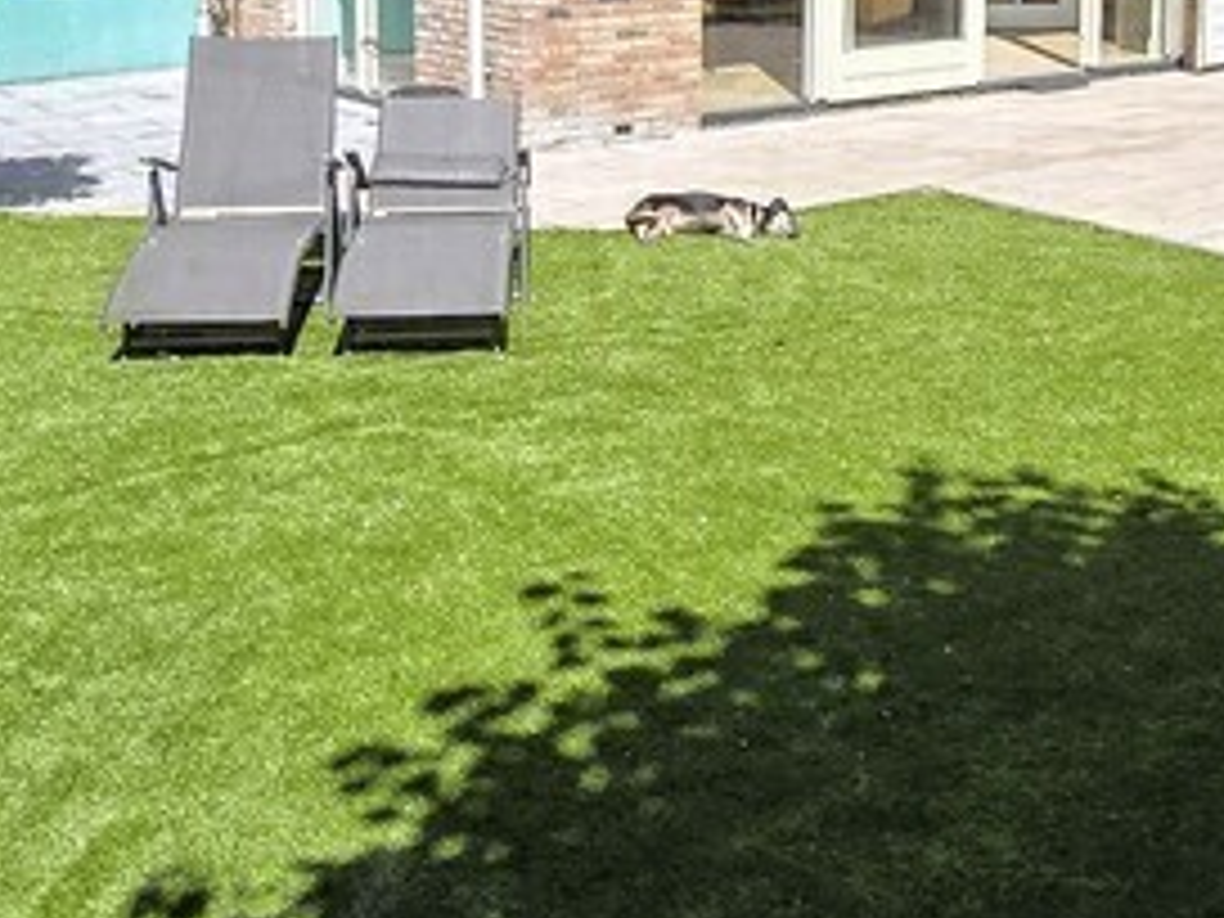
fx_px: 1733
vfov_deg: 28.4
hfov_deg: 38.0
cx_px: 909
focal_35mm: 49
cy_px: 76
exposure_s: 1/1501
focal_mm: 2.2
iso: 50
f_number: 2.2
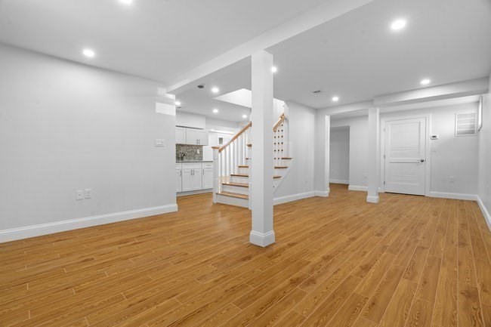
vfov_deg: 73.7
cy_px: 164
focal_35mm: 16
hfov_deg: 96.8
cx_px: 246
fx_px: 218
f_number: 9
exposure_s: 2
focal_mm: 16
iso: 200
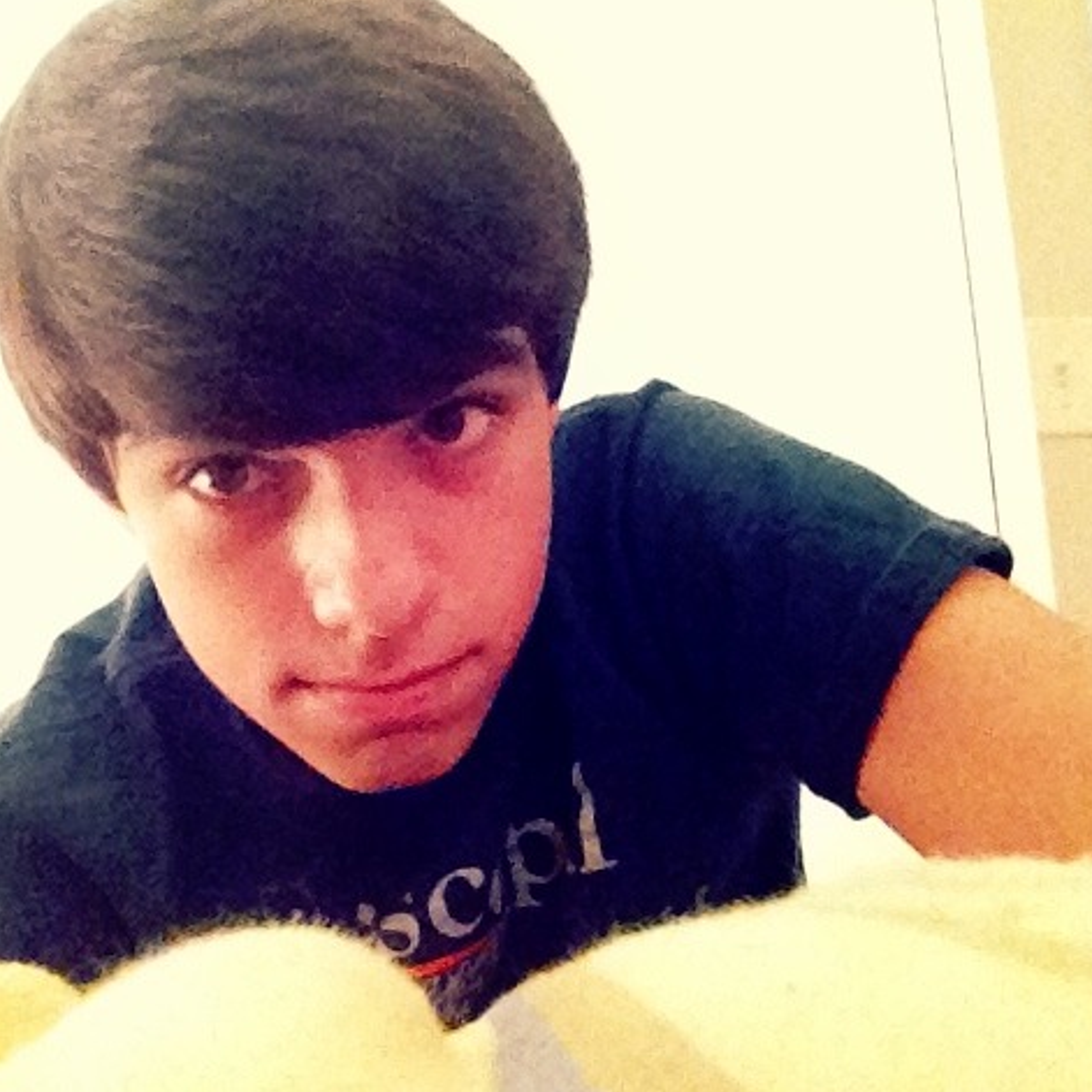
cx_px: 443
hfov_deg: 39.9
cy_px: 540
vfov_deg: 40.0
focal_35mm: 42
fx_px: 1499
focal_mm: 1.85
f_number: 2.4
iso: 1600
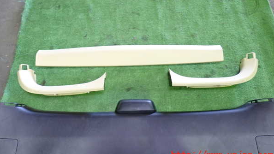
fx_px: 240
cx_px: 137
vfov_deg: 35.4
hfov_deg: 59.5
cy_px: 58
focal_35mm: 33
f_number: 2.3
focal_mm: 5.4
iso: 400
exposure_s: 1/30
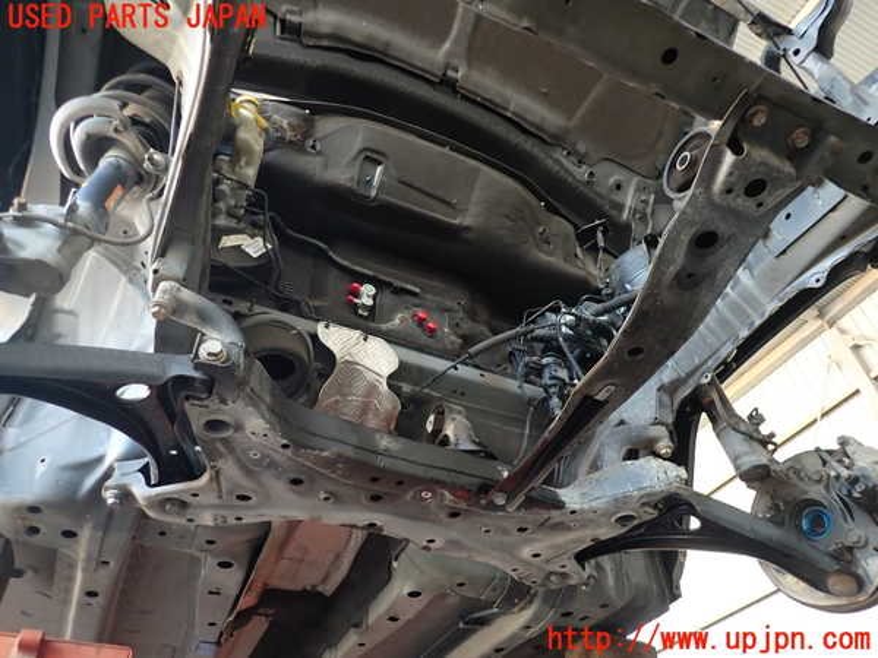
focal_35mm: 25
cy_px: 329
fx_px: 634
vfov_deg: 54.9
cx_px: 439
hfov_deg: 69.4
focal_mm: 4.5
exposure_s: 1/40
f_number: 2
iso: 200
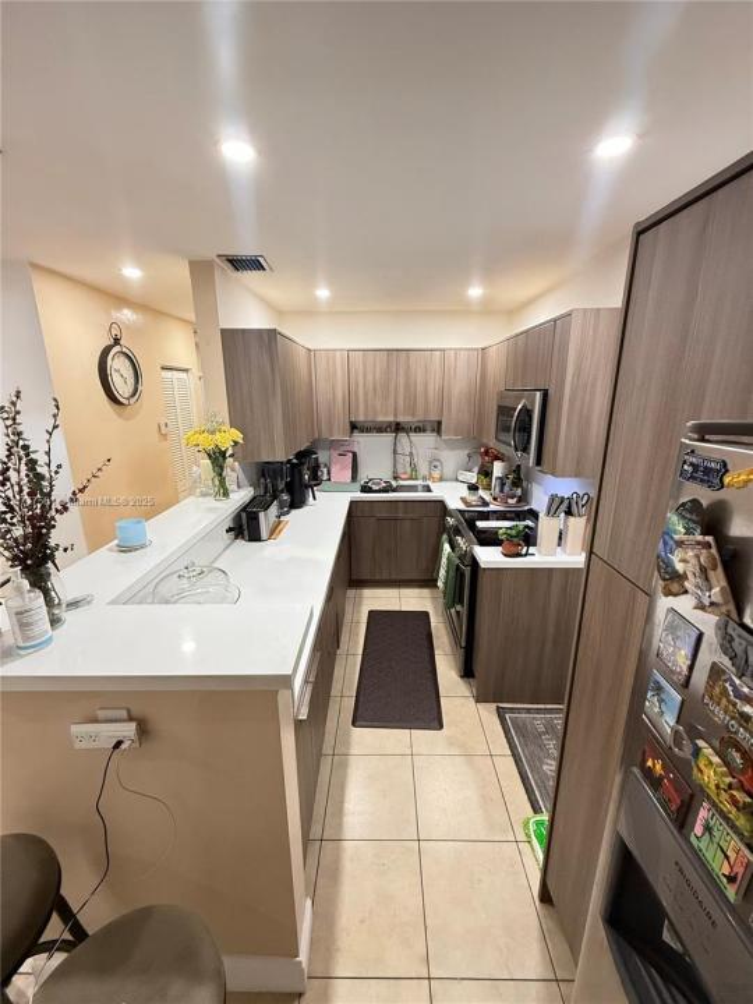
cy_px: 502
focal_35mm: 14
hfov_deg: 85.7
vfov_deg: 102.1
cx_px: 376
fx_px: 406
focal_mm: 2.22
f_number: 2.2
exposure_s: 1/60
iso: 500
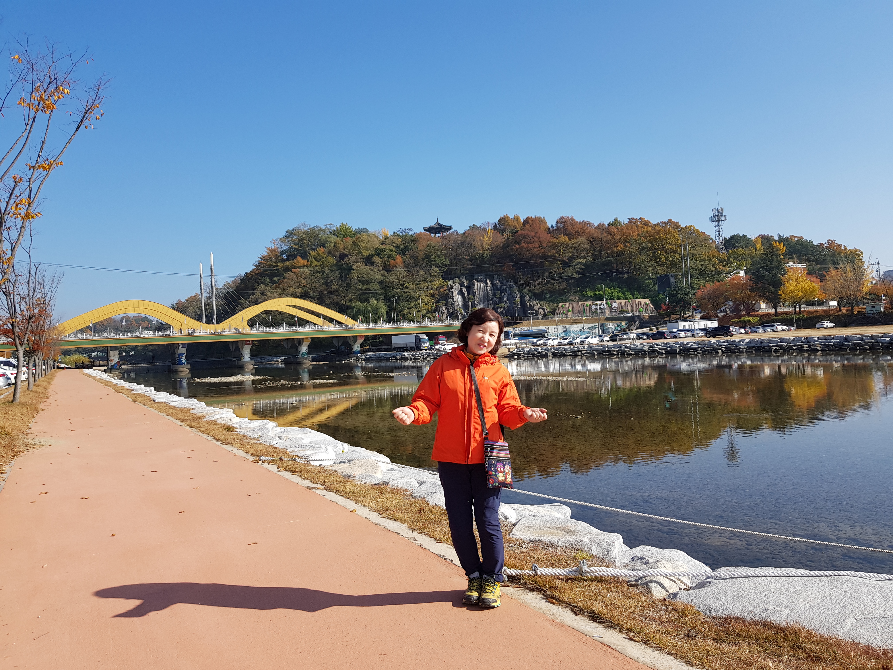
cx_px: 446
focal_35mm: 26
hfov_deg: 67.3
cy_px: 335
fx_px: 671
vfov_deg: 53.1
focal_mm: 4.3
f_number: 1.7
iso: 40
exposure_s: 1/1952
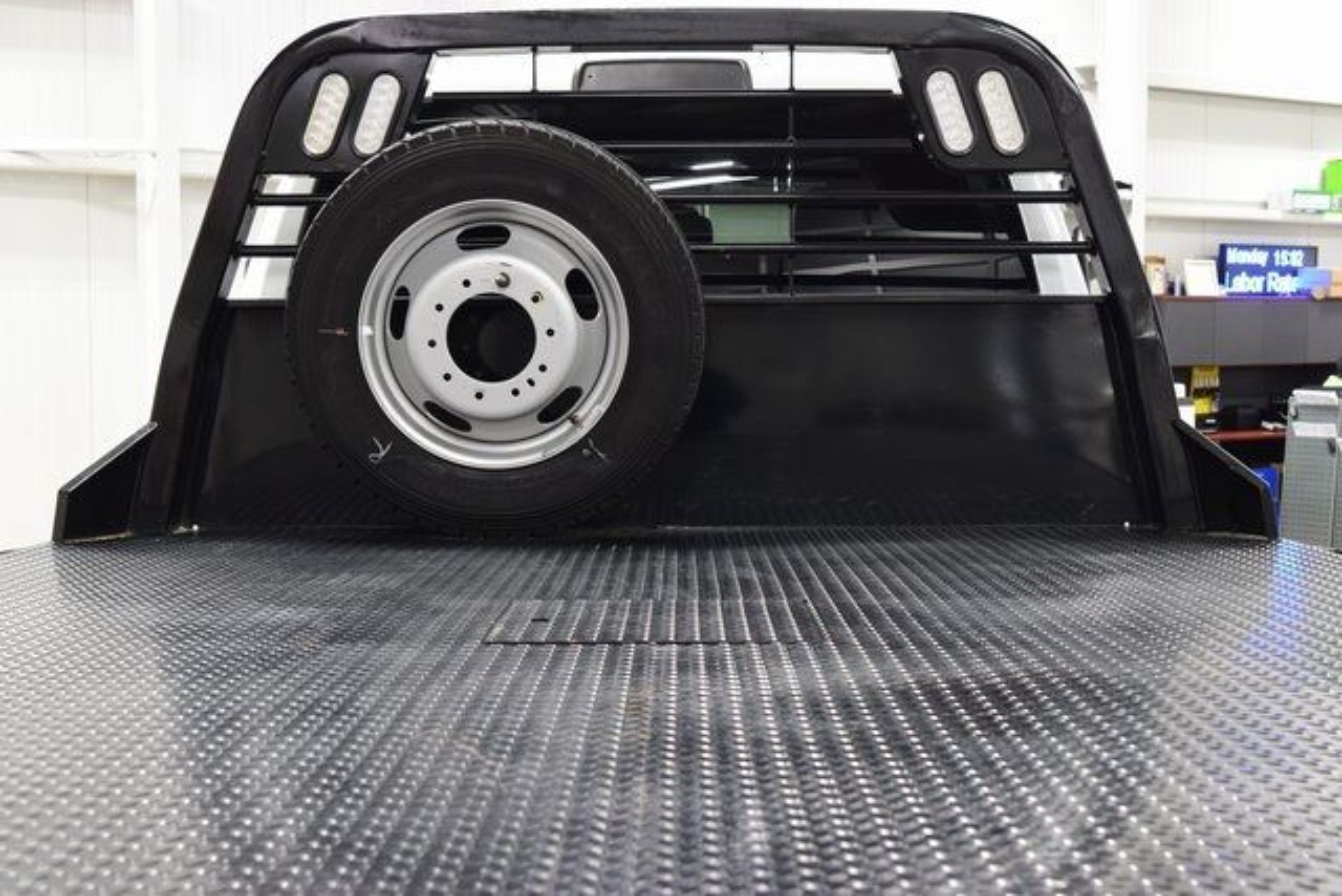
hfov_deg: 38.9
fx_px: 1901
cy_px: 448
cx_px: 671
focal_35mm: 51
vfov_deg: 26.5
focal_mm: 34
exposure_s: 1/15
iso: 900
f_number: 6.3
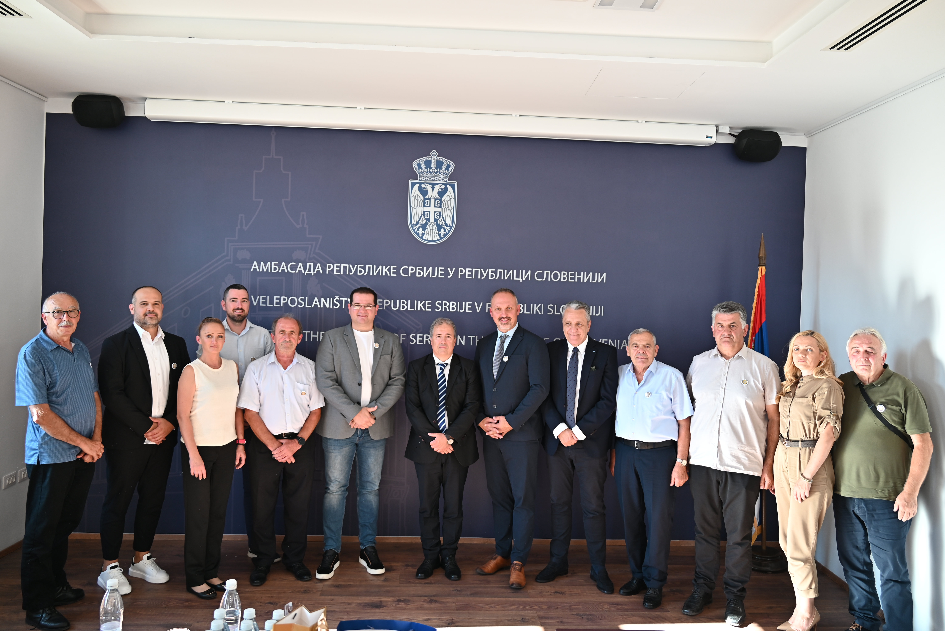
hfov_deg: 65.5
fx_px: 735
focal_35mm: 28
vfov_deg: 46.4
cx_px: 472
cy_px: 316
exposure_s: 1/30
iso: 200
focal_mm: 28
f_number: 4
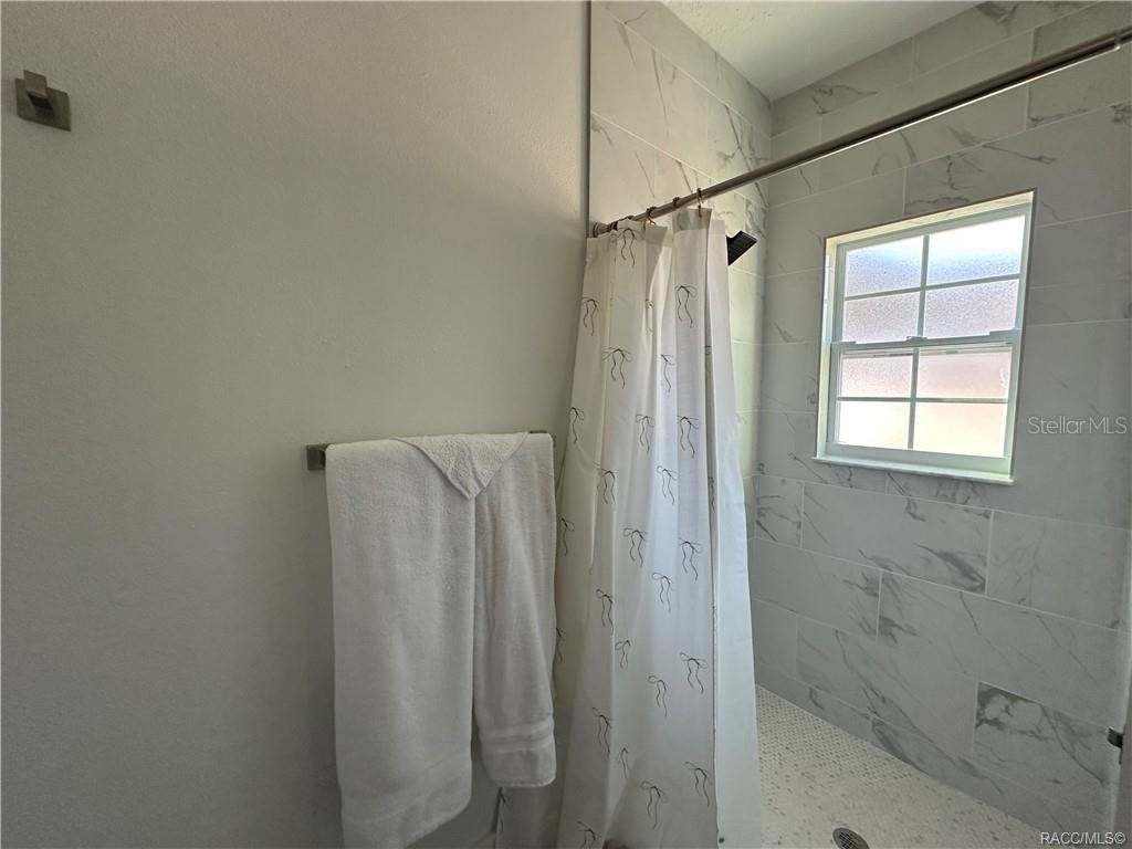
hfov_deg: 102.1
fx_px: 458
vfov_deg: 85.7
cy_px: 424
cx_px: 566
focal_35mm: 14
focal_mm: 2.22
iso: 160
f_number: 2.2
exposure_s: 1/99
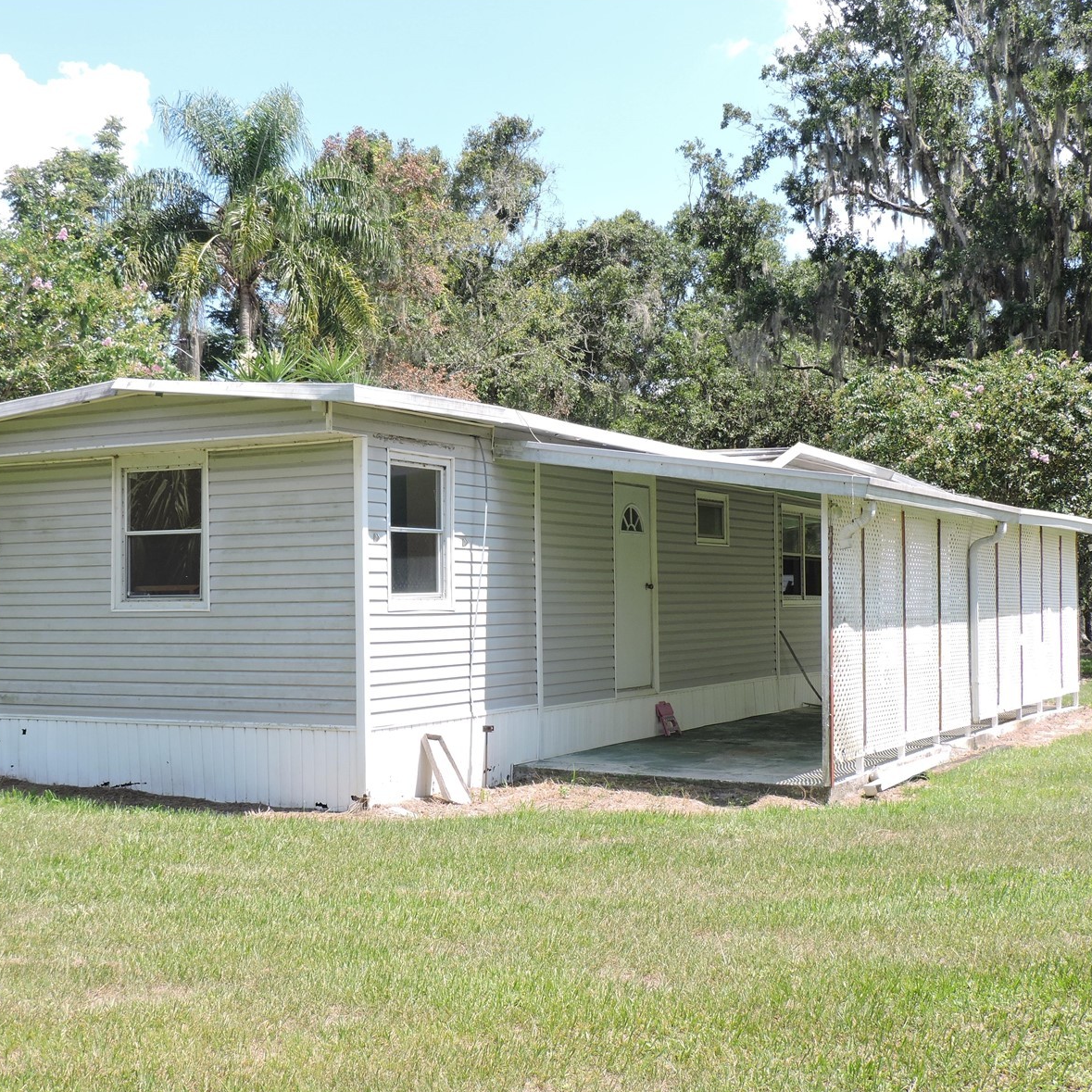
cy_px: 546
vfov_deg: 35.4
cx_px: 492
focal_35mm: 48
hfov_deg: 35.3
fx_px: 1713
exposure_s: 1/400
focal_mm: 7.1
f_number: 3.3
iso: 100
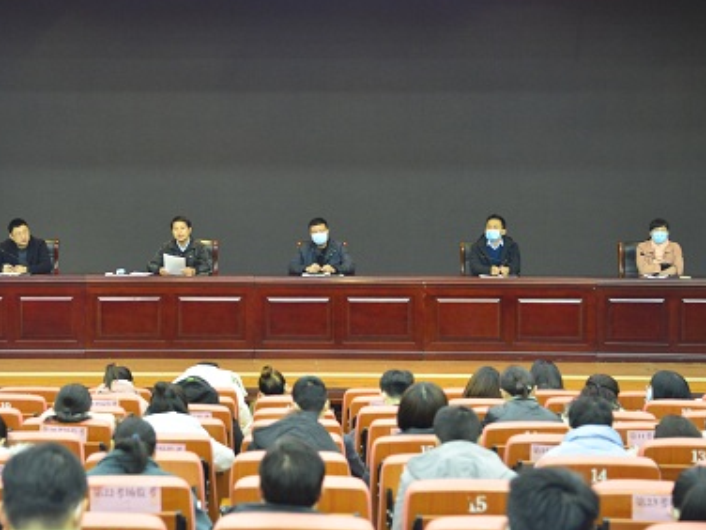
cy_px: 205
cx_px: 253
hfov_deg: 21.9
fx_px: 1815
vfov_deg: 16.6
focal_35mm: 89
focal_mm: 58
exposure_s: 1/125
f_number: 4
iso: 4000
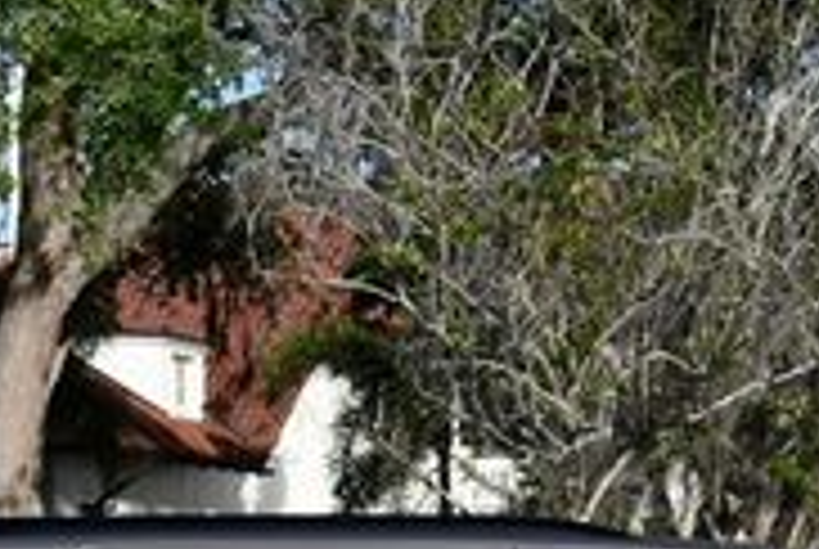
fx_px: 3851
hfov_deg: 12.1
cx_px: 554
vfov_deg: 8.0
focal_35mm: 169
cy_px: 810
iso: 100
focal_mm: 24
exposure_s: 1/320
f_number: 8
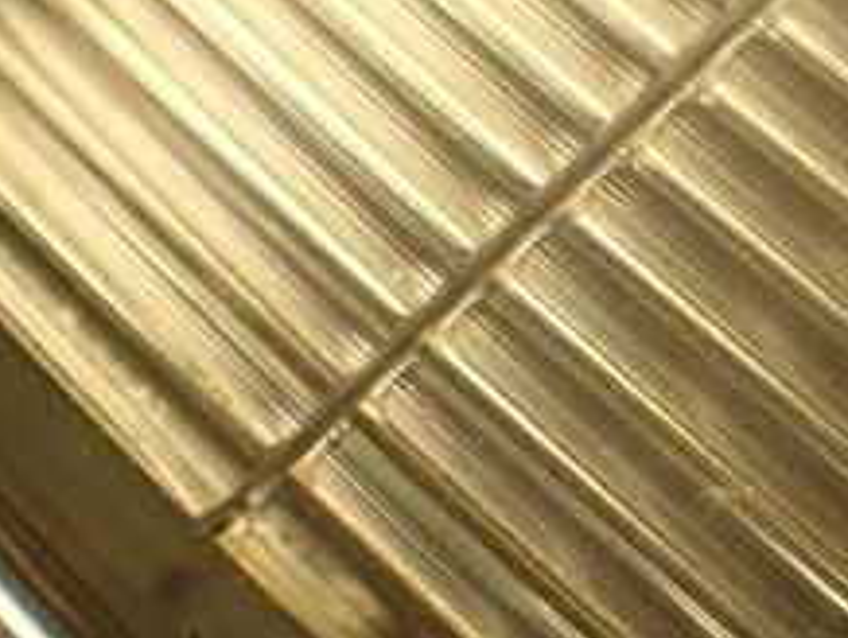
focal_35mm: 88
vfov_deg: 16.8
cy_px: 366
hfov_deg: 21.9
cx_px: 716
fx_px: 2158
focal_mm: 5.79
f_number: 2.4
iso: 100
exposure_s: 1/80
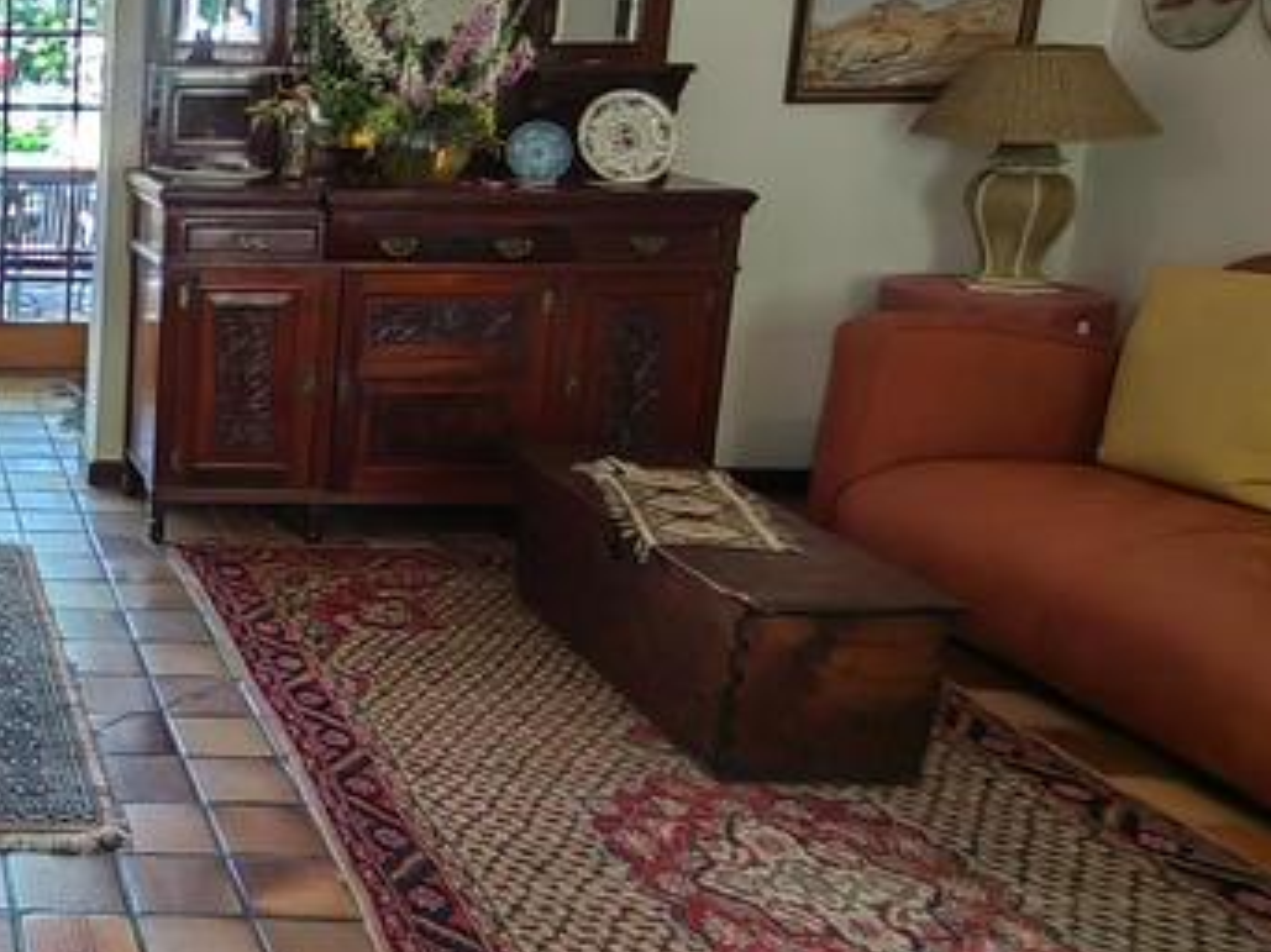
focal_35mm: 42
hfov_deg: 36.3
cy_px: 311
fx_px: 1542
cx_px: -200
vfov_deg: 34.0
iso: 125
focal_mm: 1.68
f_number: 2.2
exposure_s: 1/33.3
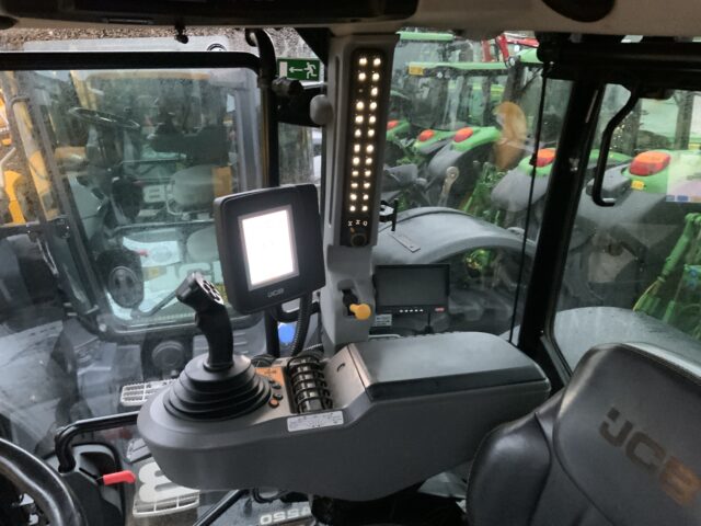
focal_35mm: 29
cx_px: 350
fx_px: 587
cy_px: 263
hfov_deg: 61.7
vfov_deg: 48.2
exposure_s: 1/24
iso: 500
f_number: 1.8
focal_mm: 3
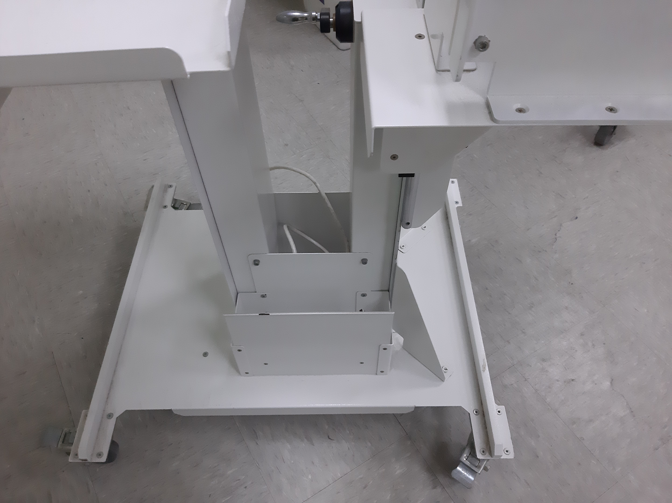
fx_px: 524
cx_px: 336
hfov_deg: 65.4
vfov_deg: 51.3
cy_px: 252
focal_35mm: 27
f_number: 1.7
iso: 500
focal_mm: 3.93
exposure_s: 1/60
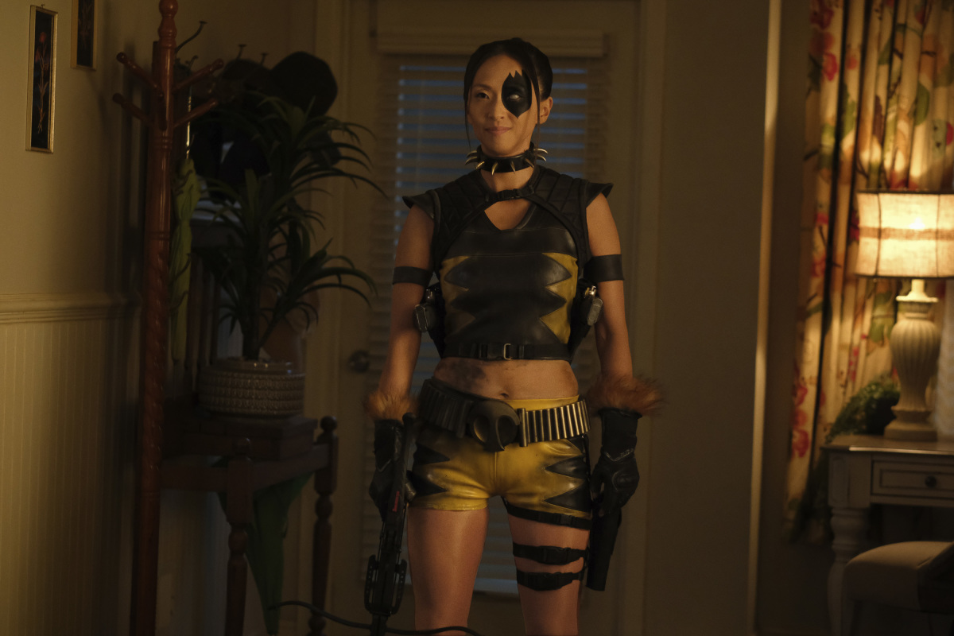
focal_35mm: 84
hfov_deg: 24.2
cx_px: 477
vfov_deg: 16.3
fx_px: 2226
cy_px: 318
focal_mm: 56
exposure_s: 1/125
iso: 3200
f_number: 2
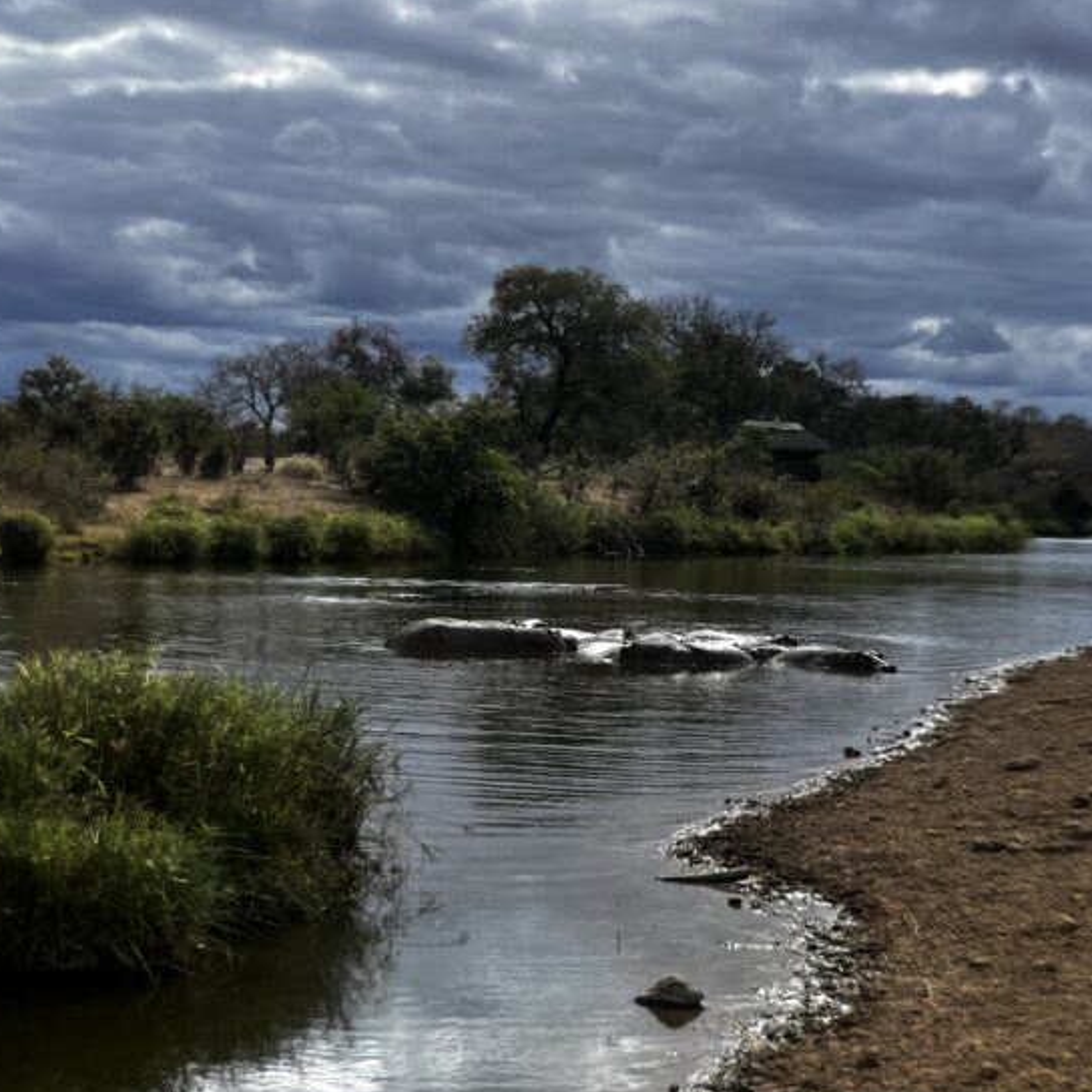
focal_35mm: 38
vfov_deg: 43.9
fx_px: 1356
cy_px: 541
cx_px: 680
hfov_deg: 43.5
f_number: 1.6
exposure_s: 1/3215
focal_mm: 5.1
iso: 50
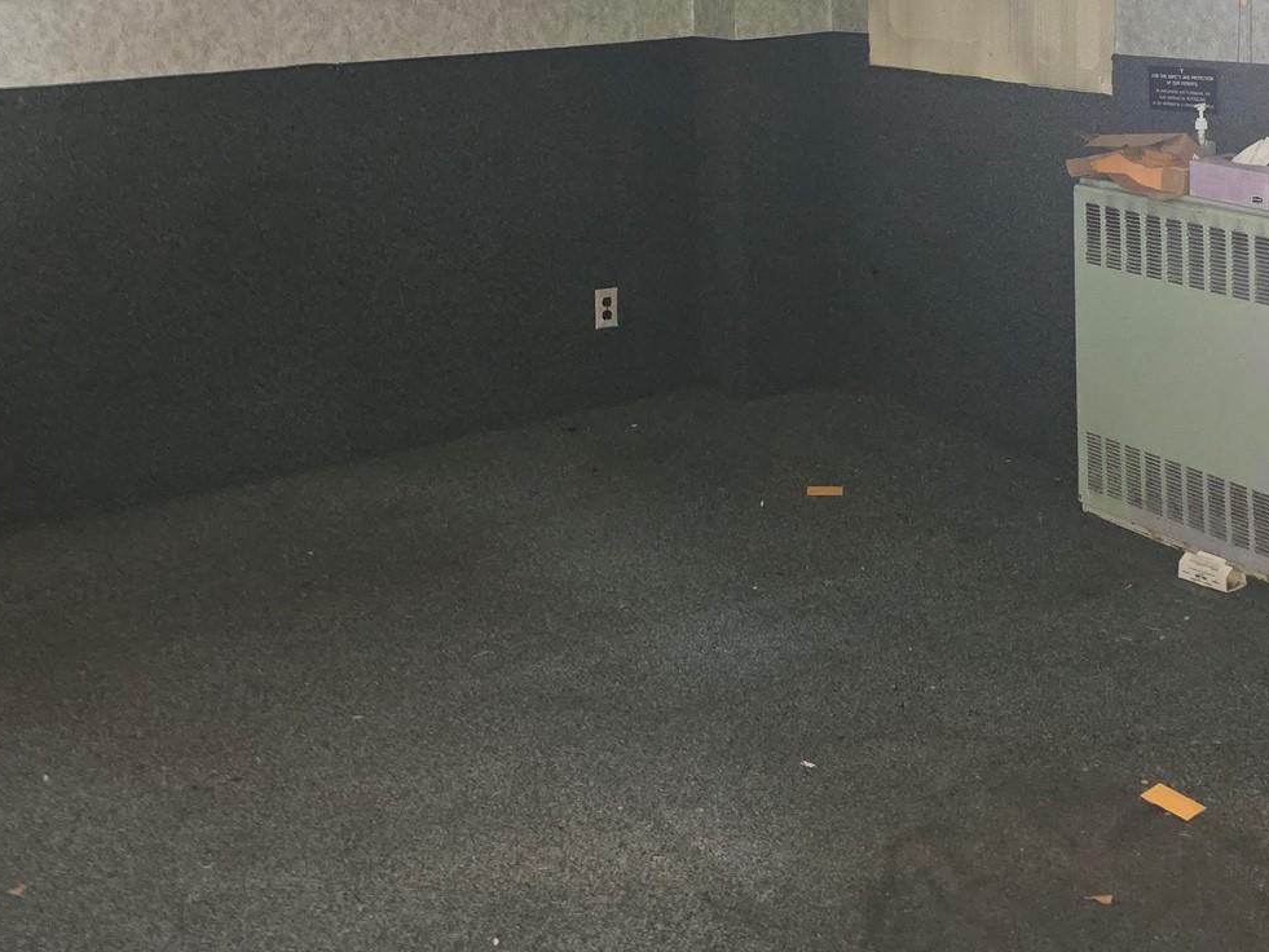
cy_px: 166
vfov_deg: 29.5
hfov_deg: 39.5
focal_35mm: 48
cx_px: 770
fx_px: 1760
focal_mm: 6.3
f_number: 1.7
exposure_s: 1/12
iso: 500
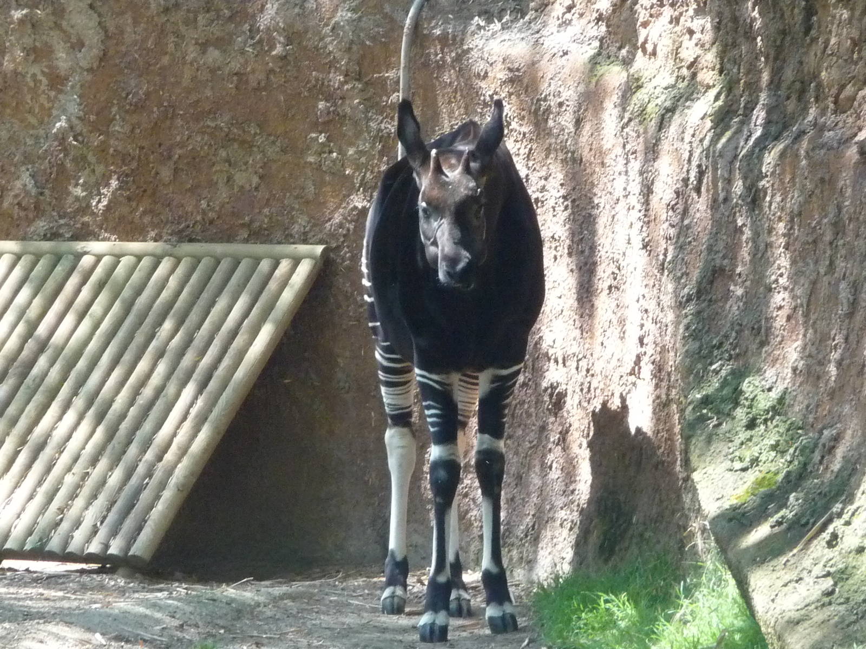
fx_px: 11808
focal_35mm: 472
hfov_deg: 4.2
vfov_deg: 3.2
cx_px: 433
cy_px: 324
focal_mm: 47
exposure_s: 1/80
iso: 400
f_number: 4.9
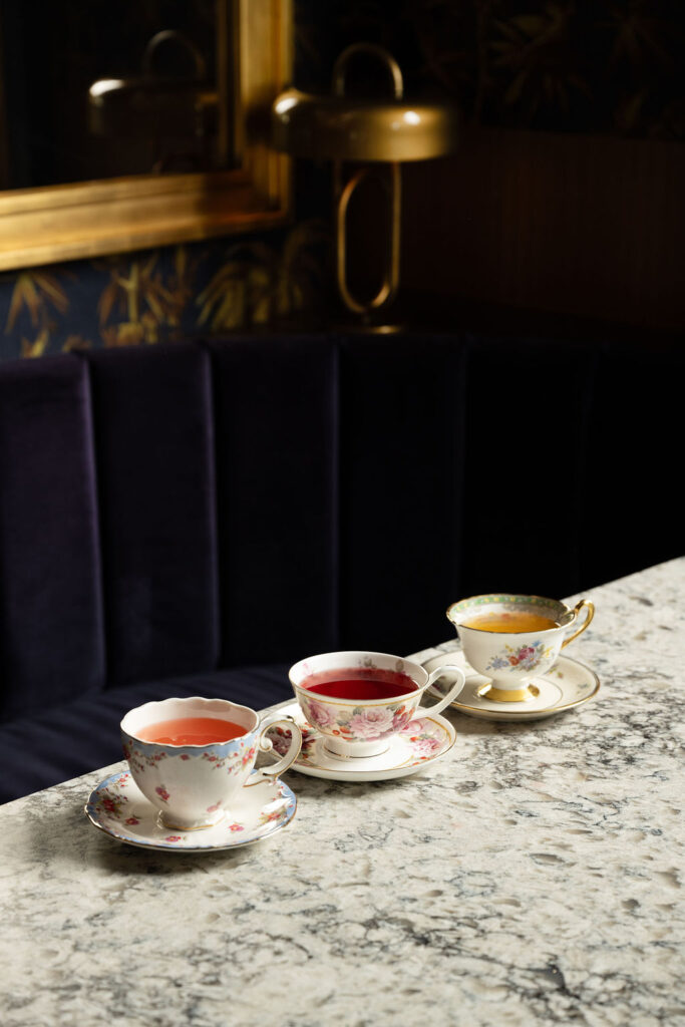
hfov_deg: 19.5
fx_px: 1997
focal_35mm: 70
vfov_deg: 28.8
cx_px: 342
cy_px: 514
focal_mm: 70
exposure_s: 1/125
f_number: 5
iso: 320
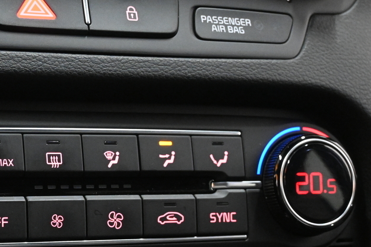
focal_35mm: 86
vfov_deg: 15.7
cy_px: 200
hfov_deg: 23.1
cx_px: 56
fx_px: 891
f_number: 4.8
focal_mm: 30.5
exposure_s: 1/50
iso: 5600
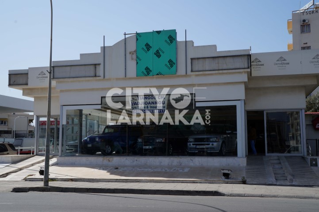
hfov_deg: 46.4
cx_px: 160
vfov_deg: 31.9
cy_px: 106
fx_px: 372
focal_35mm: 42
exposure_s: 1/125
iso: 100
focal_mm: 28
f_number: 16
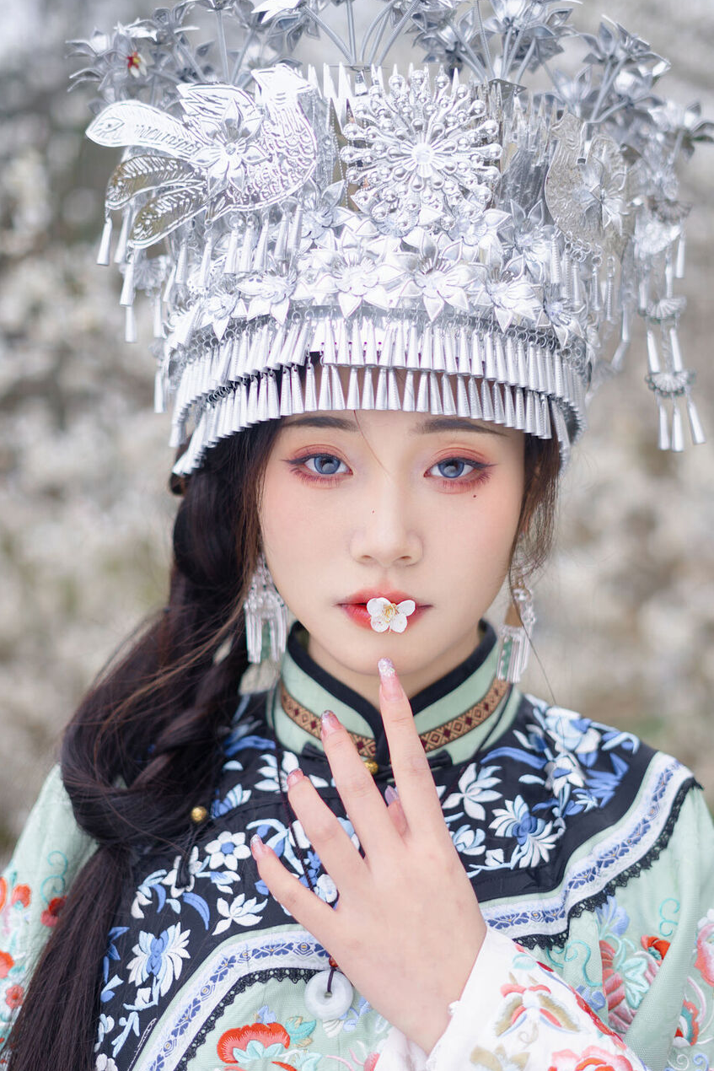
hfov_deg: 21.9
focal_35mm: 62
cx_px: 374
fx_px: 1844
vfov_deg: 32.4
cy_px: 578
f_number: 1.8
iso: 125
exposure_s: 1/640
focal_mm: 50
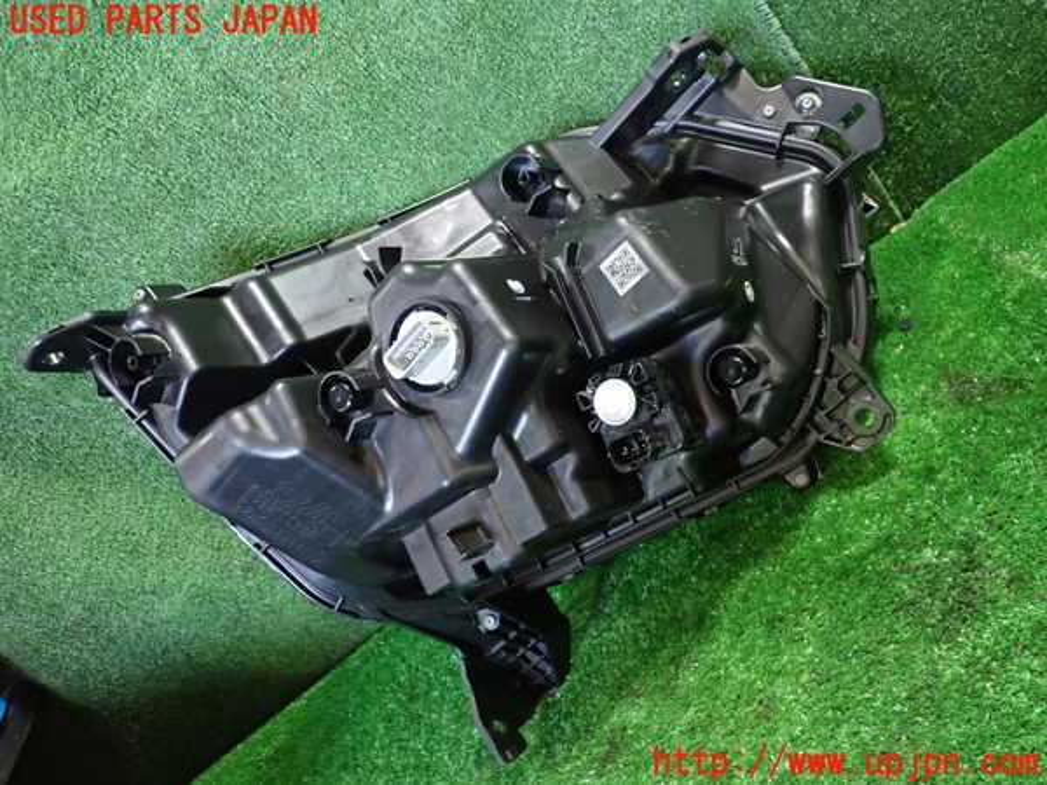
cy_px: 392
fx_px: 907
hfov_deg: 60.0
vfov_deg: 46.8
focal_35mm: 30
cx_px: 524
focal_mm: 5.4
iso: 400
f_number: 2.3
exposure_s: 1/30
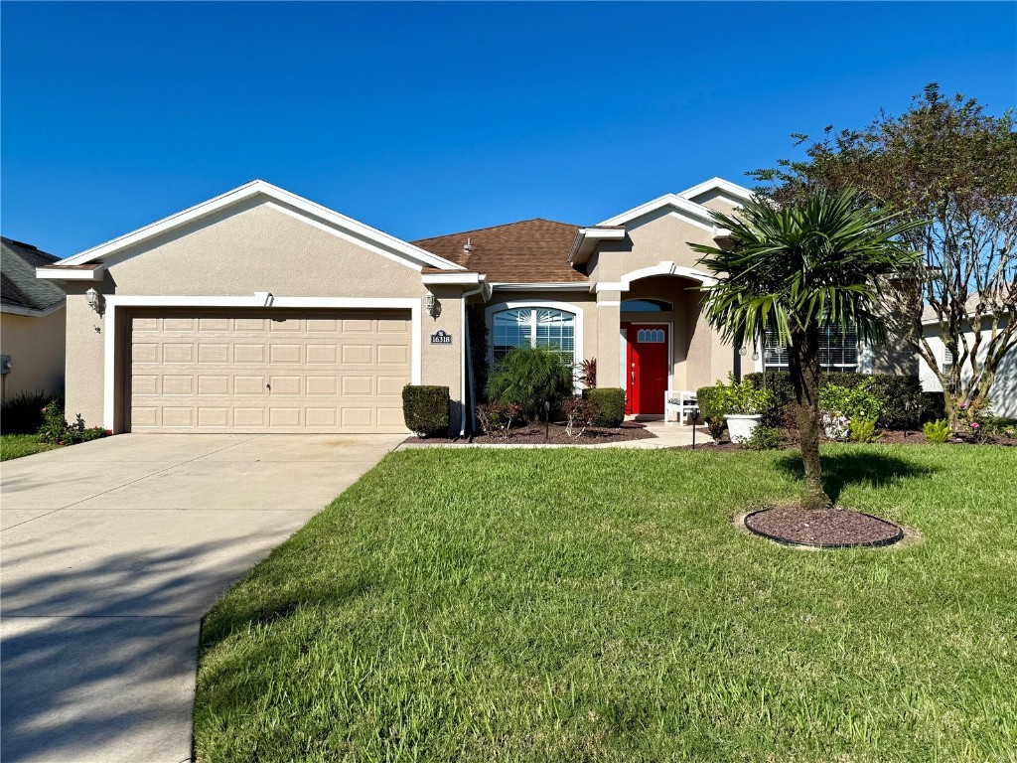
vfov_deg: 56.8
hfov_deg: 71.6
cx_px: 508
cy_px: 382
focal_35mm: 24
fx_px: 705
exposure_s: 1/8130
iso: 80
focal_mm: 6.76
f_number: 1.78
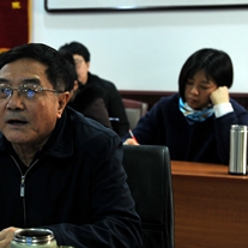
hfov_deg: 15.7
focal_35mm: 109
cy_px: 122
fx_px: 883
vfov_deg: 16.0
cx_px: 14
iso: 800
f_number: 4
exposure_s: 1/50
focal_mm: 50
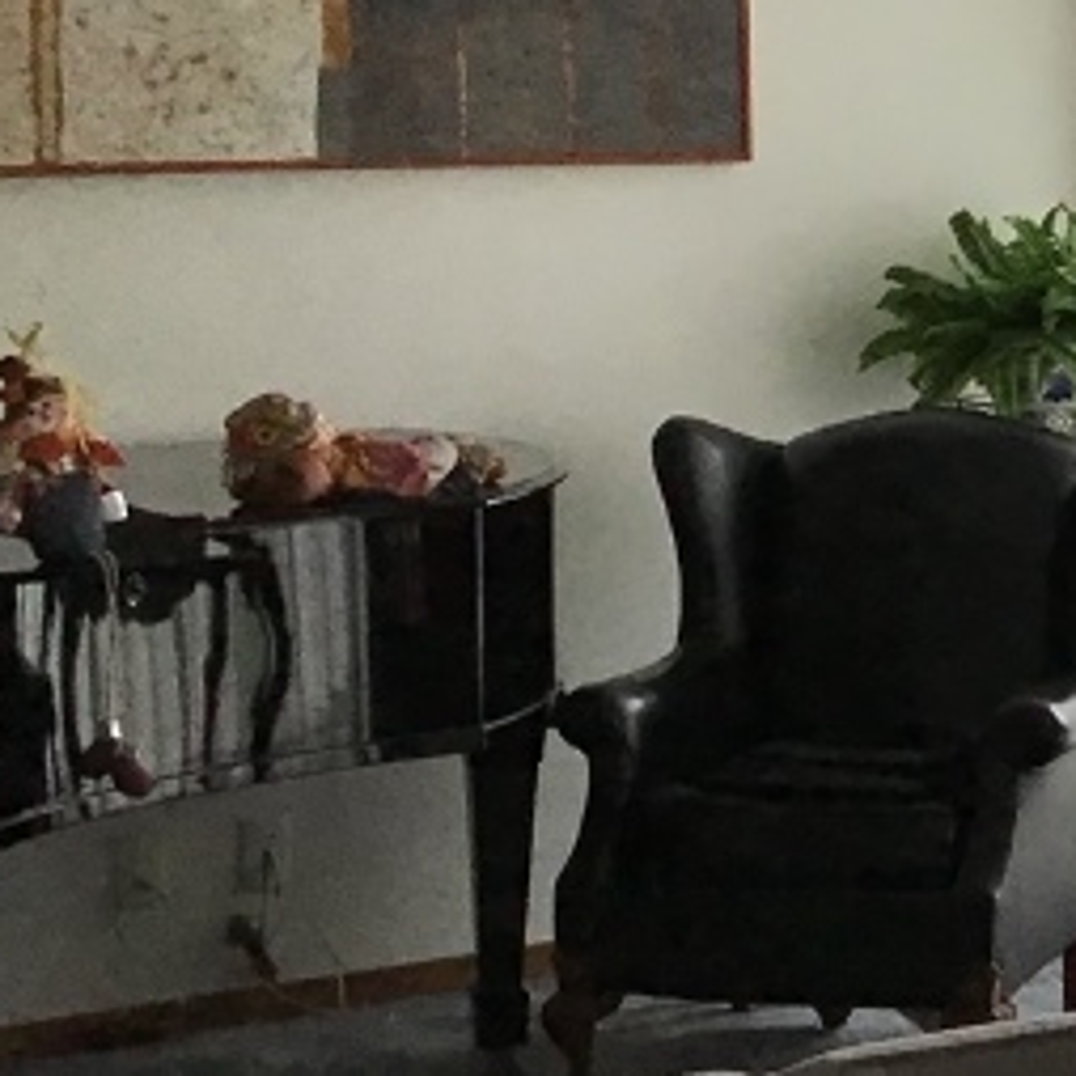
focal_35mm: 115
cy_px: 381
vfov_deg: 15.1
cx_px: 1389
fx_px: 4044
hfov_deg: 14.5
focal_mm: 3.3
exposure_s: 1/30
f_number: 2.4
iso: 32
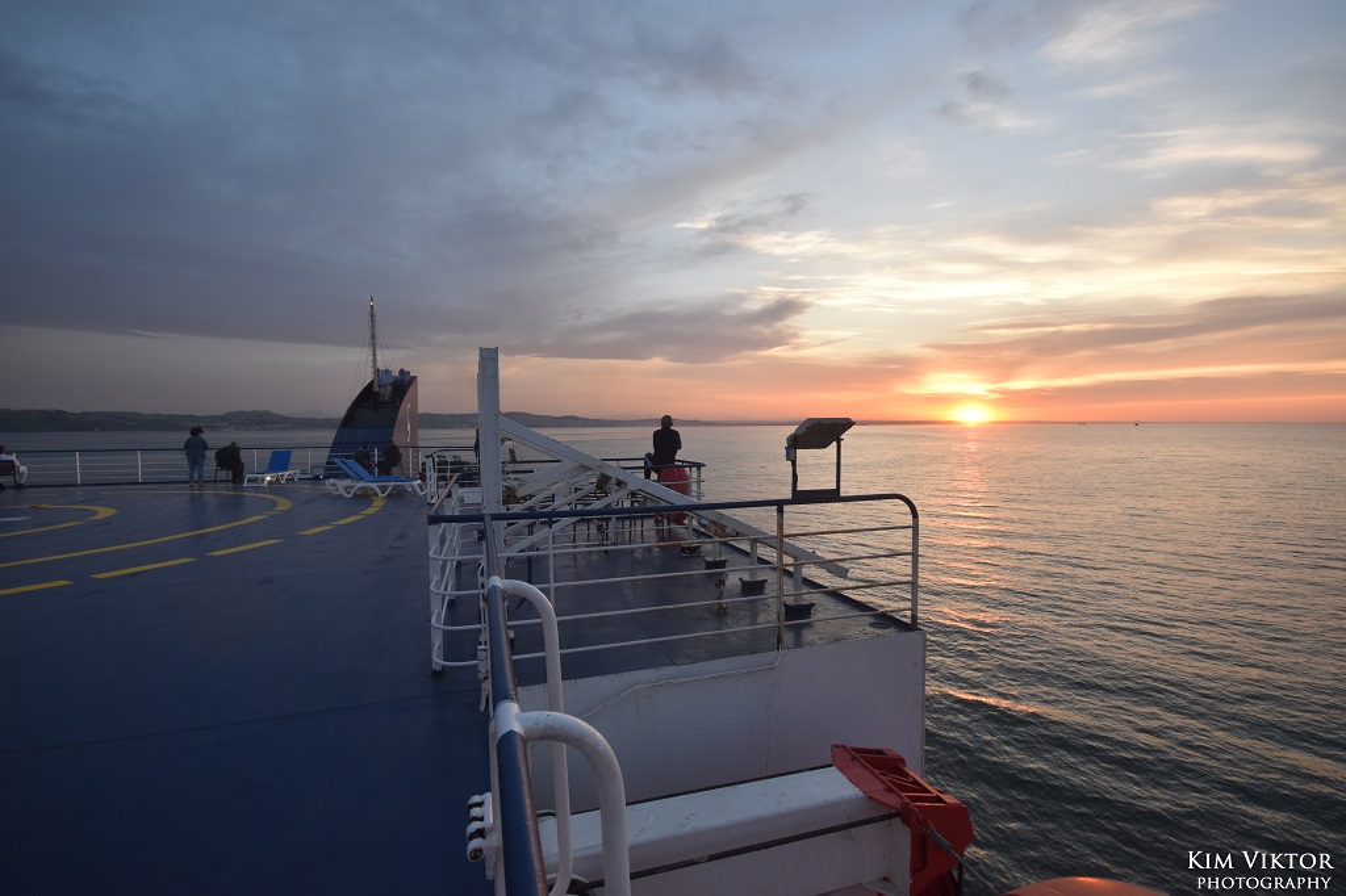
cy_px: 448
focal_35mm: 24
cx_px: 673
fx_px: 897
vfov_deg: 53.1
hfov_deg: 73.8
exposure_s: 1/200
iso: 400
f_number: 7.1
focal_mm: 16
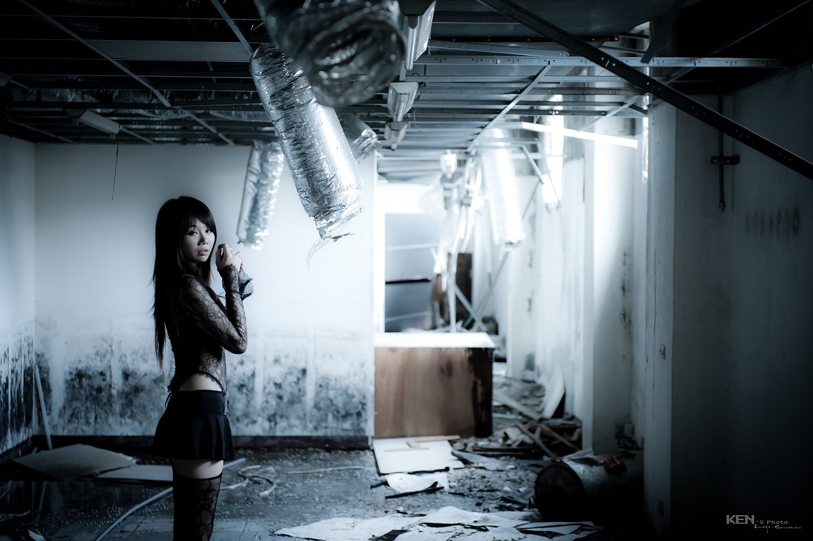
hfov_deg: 28.9
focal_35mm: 70
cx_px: 406
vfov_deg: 19.4
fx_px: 1579
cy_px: 270
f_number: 2.8
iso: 1600
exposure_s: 1/80
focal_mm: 70
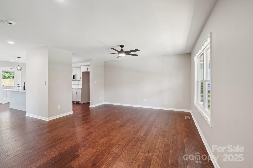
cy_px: 84
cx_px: 126
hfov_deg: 100.4
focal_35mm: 15
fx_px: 105
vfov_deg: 77.3
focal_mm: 10
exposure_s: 1/15
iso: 400
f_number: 8
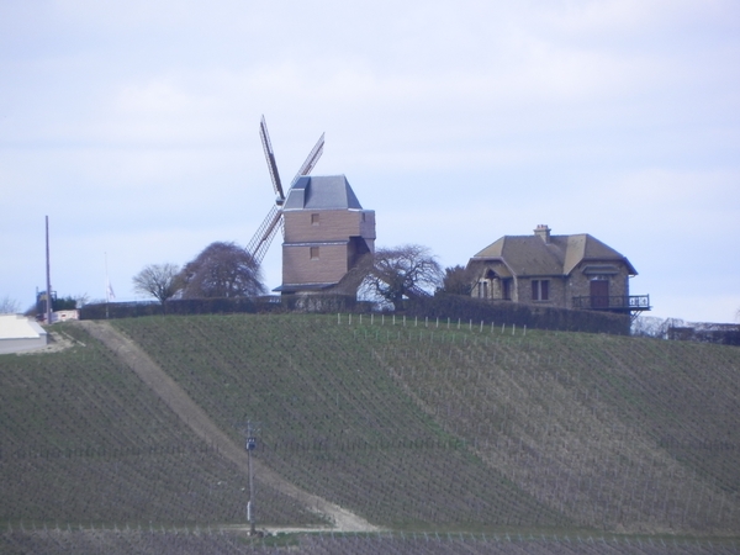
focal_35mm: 678
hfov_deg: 2.9
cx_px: 370
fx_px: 14494
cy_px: 278
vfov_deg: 2.2
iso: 160
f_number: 6.3
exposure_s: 1/354
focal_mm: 120
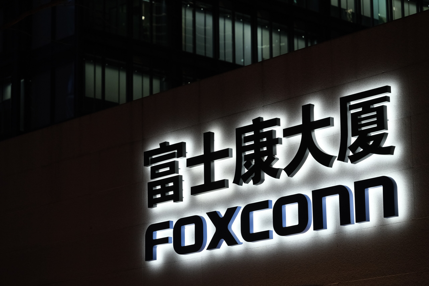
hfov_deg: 17.1
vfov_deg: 11.4
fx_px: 1430
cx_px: 214
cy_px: 143
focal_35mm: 120
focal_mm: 80
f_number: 4
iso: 2000
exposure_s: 1/120
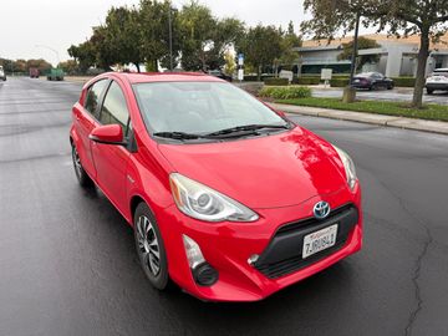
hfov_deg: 71.6
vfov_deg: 56.8
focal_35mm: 24
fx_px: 311
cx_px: 224
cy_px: 168
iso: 80
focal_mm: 6.76
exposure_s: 1/412
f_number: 1.78
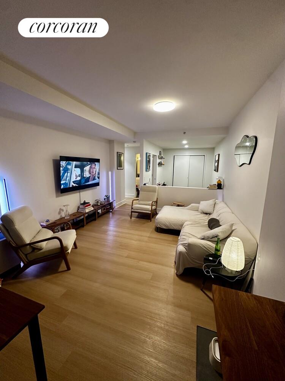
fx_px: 154
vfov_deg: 102.1
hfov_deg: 85.7
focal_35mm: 14
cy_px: 190
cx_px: 142
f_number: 2.2
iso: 250
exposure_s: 1/60
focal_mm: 2.22
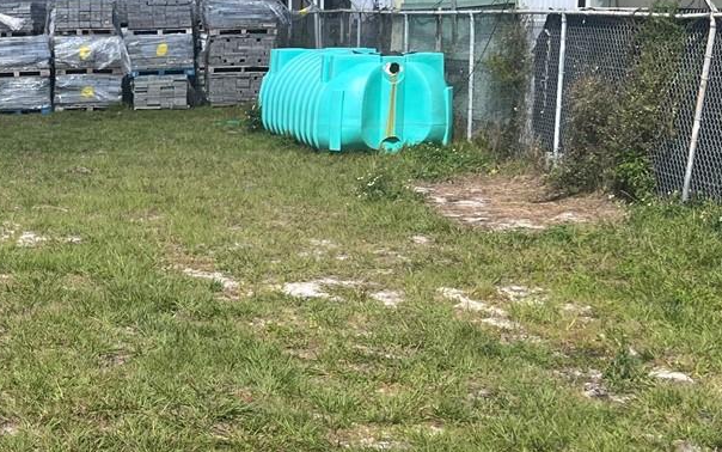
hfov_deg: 27.4
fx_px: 1437
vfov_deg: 17.8
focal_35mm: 73
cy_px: 311
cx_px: 99
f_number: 1.5
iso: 50
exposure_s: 1/2457
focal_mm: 5.7
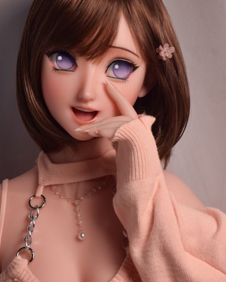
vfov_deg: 10.9
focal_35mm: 177
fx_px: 1480
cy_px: 145
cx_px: 102
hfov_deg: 8.7
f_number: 8
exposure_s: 1/125
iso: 500
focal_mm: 90
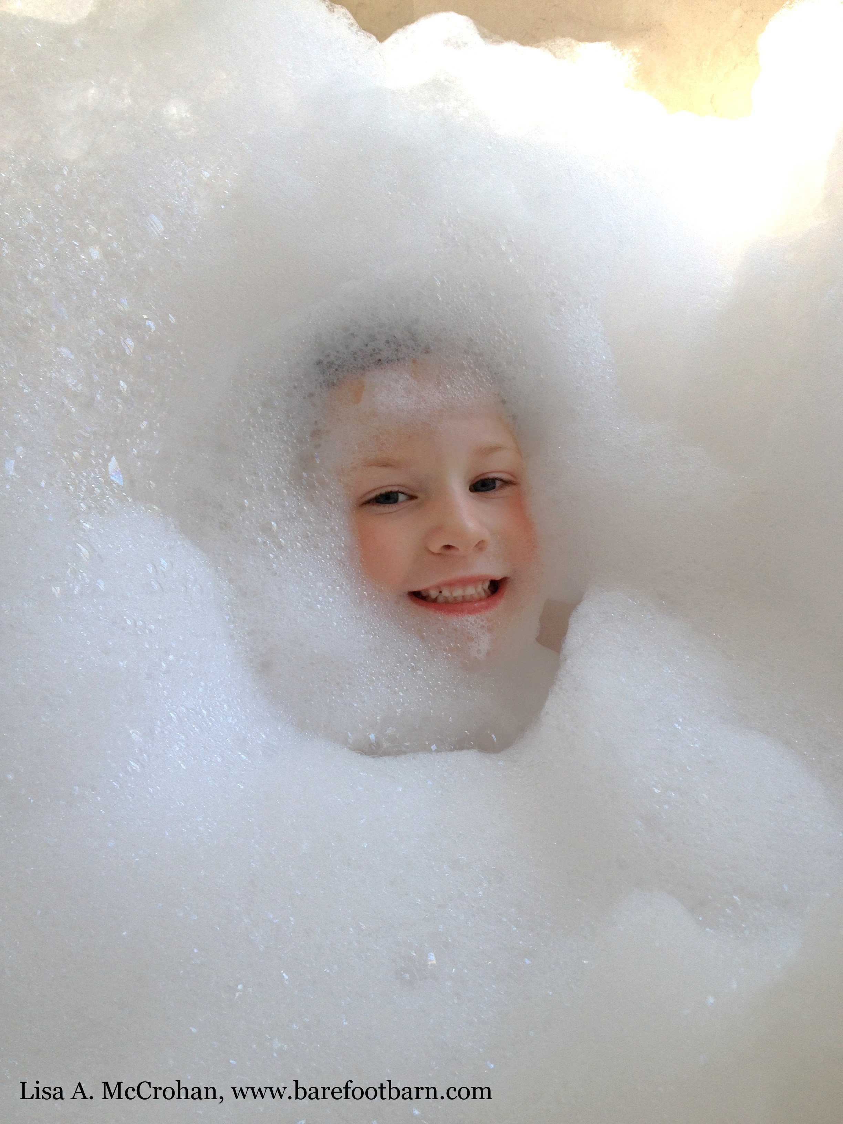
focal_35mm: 35
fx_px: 1136
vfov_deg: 52.6
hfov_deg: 40.7
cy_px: 562
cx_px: 422
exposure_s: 1/189
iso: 64
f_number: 2.4
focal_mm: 4.28
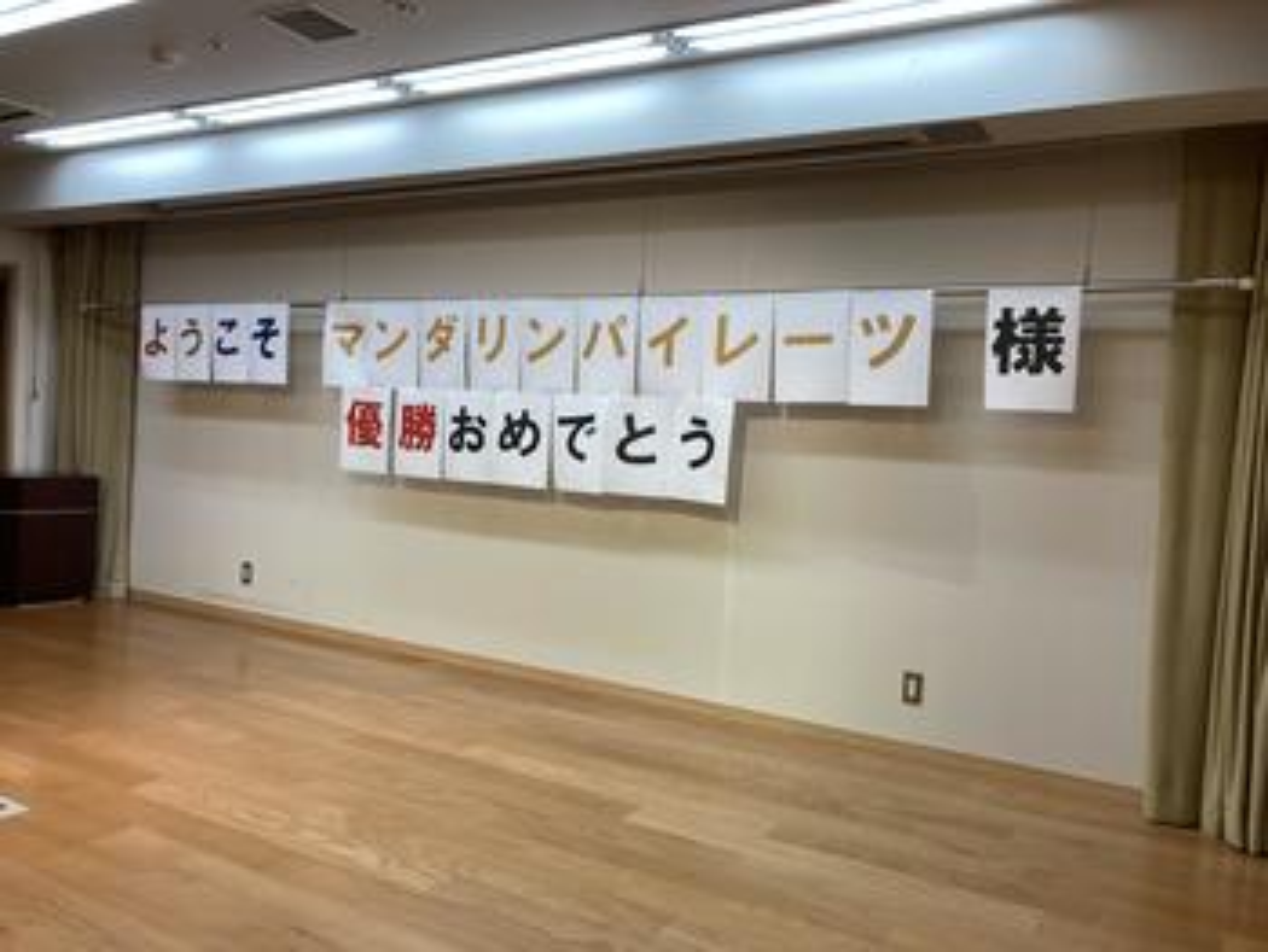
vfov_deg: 49.8
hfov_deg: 63.4
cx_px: 634
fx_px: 1026
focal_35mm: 28
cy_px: 476
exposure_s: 1/120
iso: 32
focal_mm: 3.99
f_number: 1.8
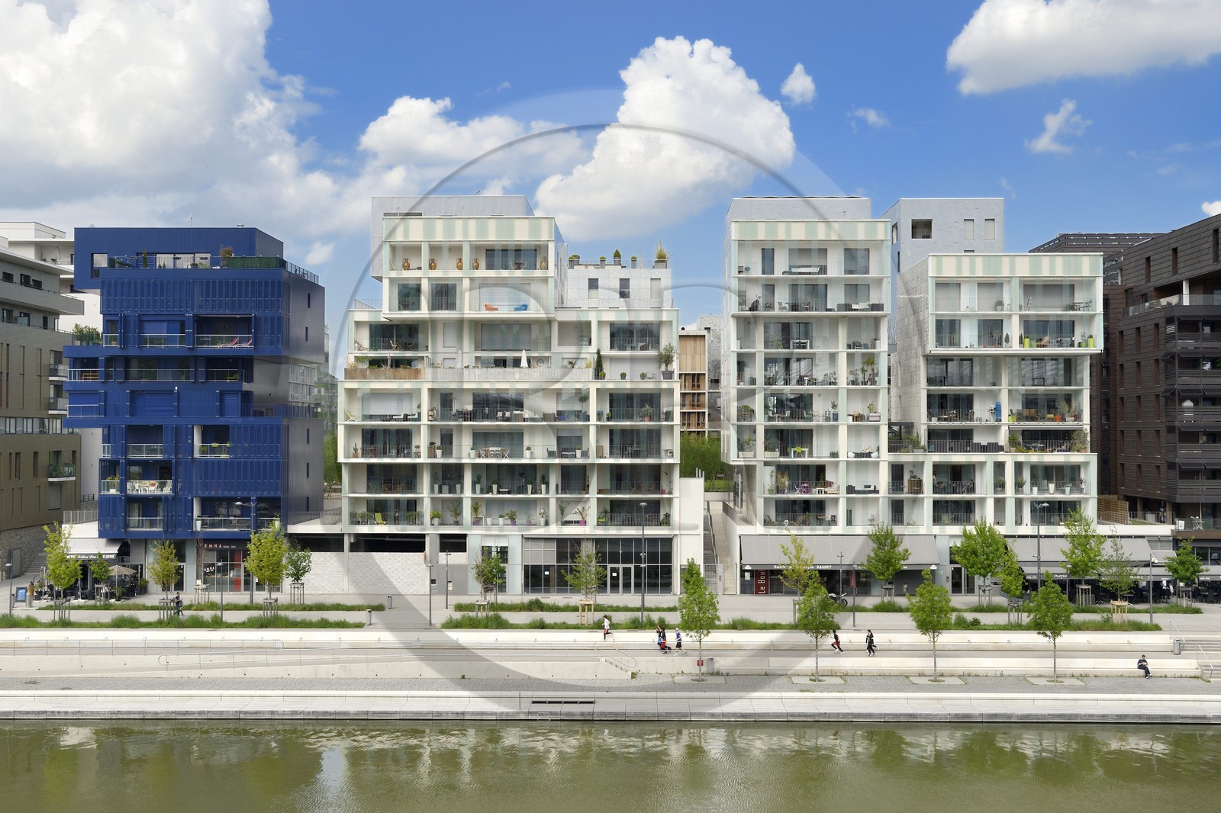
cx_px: 610
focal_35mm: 40
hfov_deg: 48.5
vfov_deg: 33.4
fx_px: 1356
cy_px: 406
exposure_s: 1/400
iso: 400
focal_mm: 40
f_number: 14
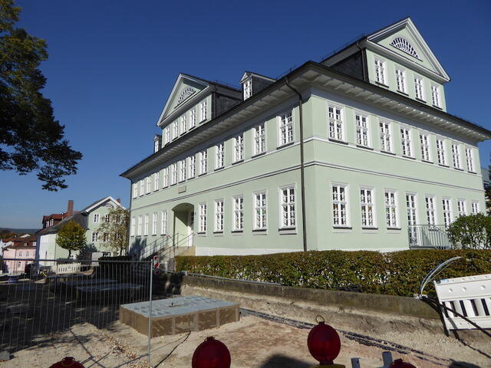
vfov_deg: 56.8
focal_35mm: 24
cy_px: 184
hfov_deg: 71.6
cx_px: 246
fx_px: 340
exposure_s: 1/2000
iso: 100
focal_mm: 4.3
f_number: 3.5
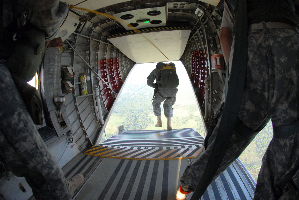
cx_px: 150
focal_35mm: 16
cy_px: 100
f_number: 7.1
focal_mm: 10.5
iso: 500
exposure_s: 1/100
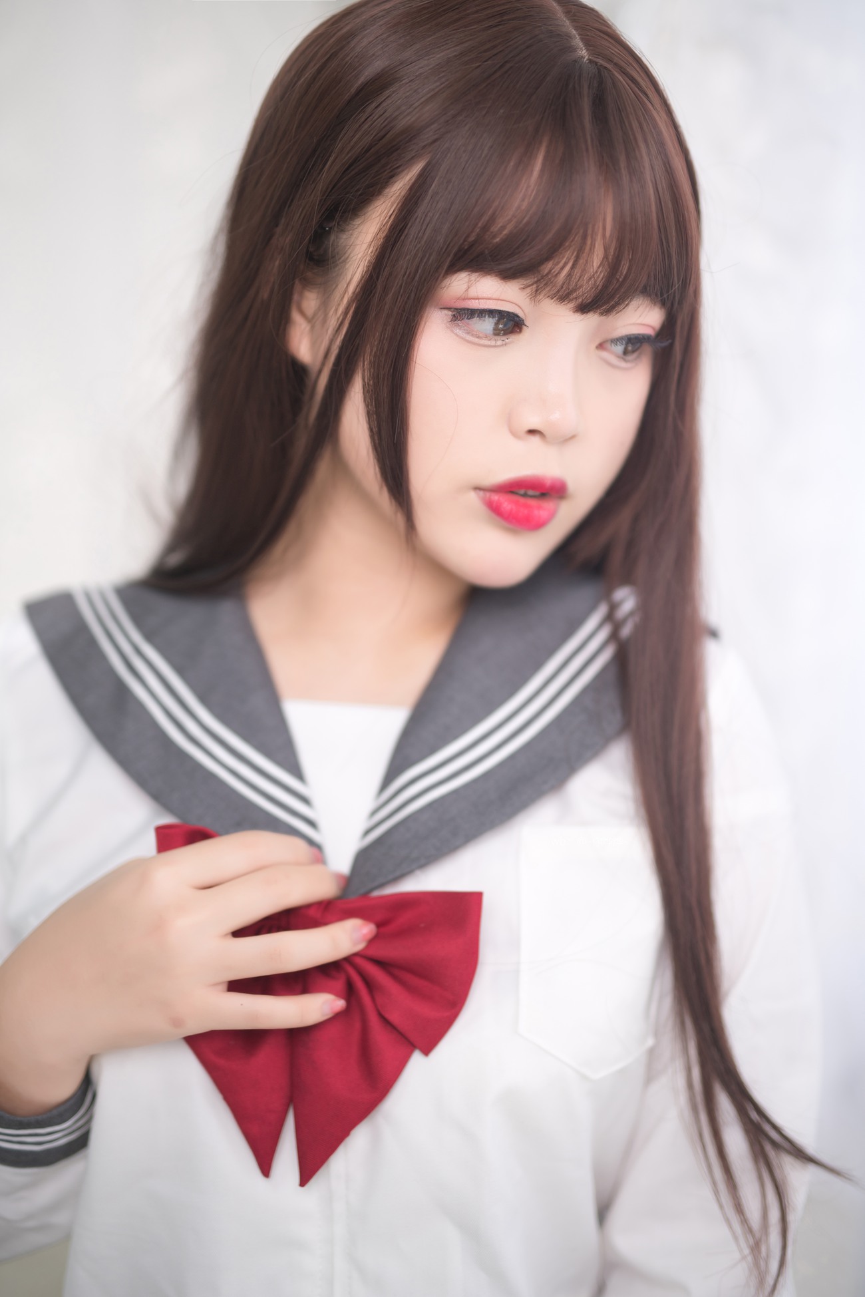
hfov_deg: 27.0
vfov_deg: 39.6
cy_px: 648
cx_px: 432
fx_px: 1801
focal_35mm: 50
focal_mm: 50
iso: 100
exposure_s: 1/100
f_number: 1.6
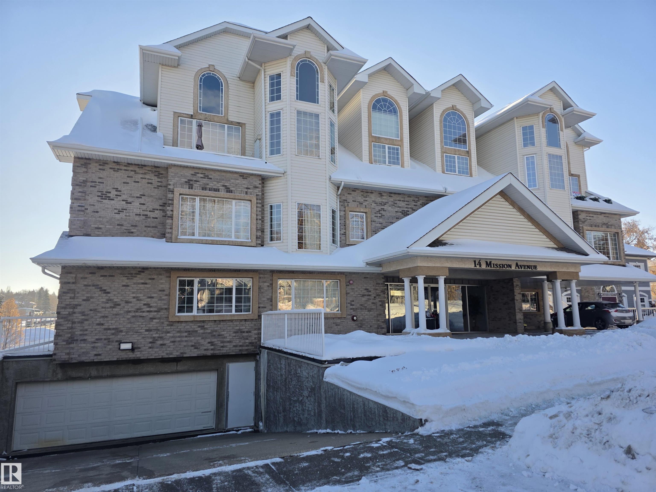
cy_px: 246
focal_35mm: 23
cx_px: 328
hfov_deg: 73.9
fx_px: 436
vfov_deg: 58.9
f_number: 1.7
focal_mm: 6.3
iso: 80
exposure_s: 1/2737
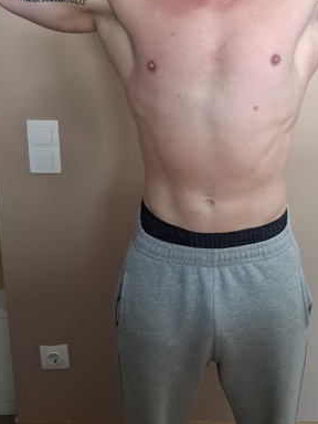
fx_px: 563
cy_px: 151
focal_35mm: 46
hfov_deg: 31.0
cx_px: 233
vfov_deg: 40.9
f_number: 1.8
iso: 400
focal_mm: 5.54
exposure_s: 1/30
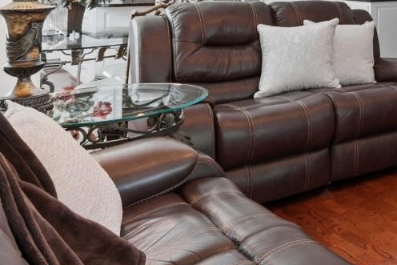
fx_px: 540
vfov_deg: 25.3
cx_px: 520
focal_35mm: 49
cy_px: -38
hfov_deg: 31.1
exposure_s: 1/15
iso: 100
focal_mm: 10
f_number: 4.5
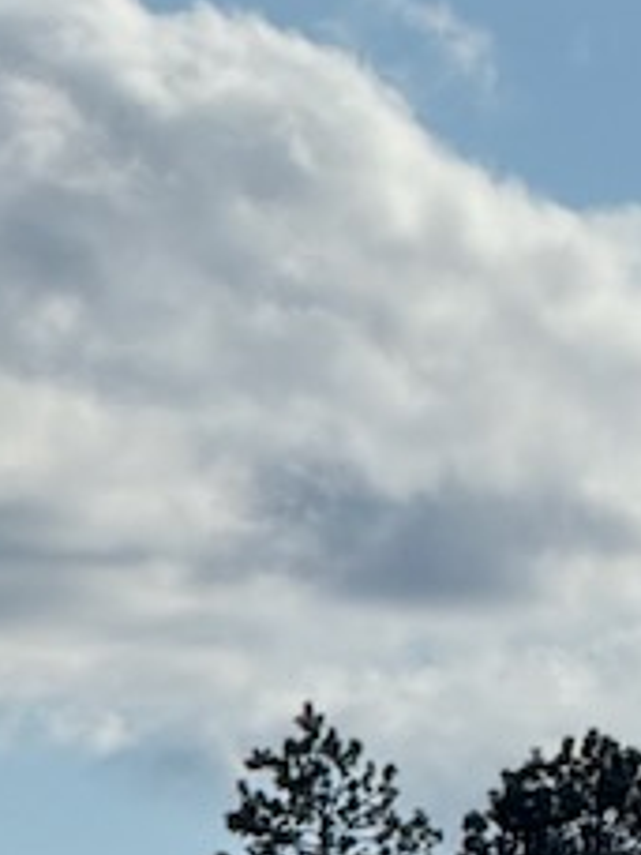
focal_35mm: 673
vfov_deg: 2.9
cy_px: 1305
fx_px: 16616
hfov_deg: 2.2
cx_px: 1788
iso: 50
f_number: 2.8
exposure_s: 1/3344
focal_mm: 15.66
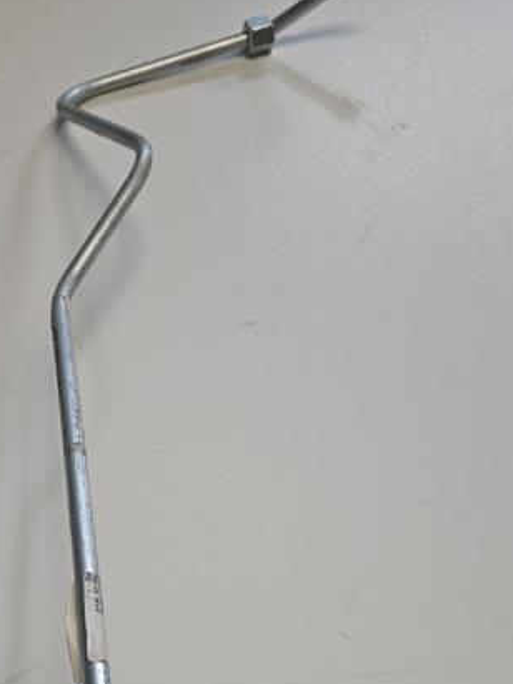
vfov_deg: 41.7
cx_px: 218
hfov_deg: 33.5
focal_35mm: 43
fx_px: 850
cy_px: 563
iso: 800
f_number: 1.8
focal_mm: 5.4
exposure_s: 1/50
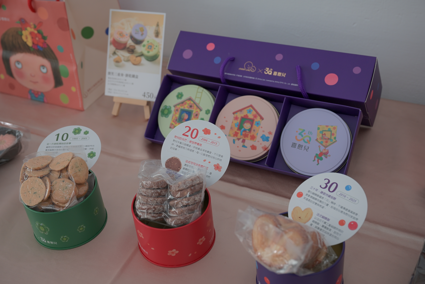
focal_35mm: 46
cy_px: 142
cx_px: 212
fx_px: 543
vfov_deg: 29.2
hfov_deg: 42.7
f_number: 5.6
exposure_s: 1/100
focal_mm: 46
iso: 500
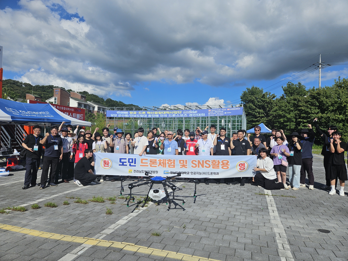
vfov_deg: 58.9
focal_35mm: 23
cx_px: 174
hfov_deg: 73.9
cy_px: 130
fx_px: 231
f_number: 1.8
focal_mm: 5.4
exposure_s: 1/3945
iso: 25
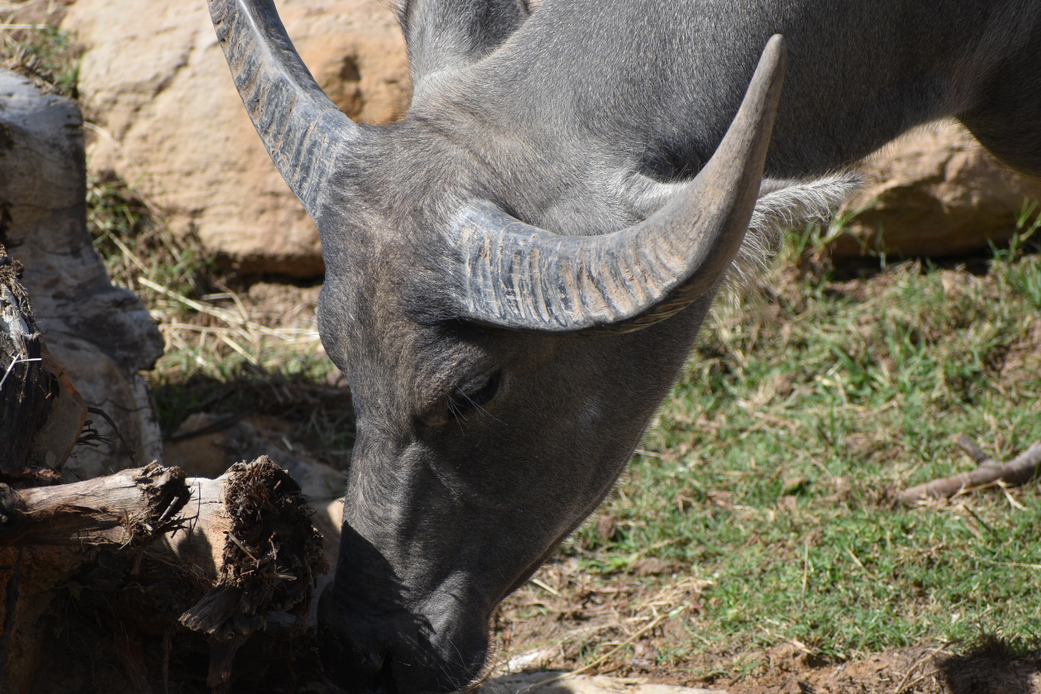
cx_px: 486
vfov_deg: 2.8
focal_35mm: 498
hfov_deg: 4.1
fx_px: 14399
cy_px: 348
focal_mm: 300
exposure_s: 1/640
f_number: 6.3
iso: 200
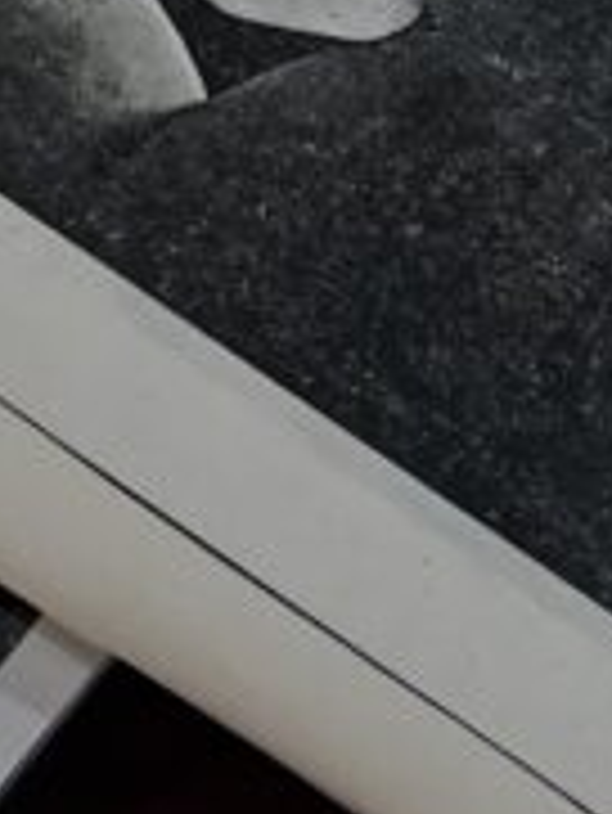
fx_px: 3461
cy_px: -571
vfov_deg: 12.4
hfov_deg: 10.1
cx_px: 495
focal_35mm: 147
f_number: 1.5
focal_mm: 5.7
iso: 64
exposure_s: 1/60
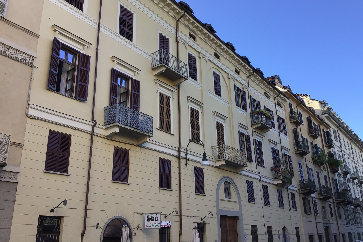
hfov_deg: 57.2
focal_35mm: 33
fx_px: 333
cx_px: 183
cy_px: 111
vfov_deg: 39.9
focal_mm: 3.3
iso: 25
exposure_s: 1/322
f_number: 2.4
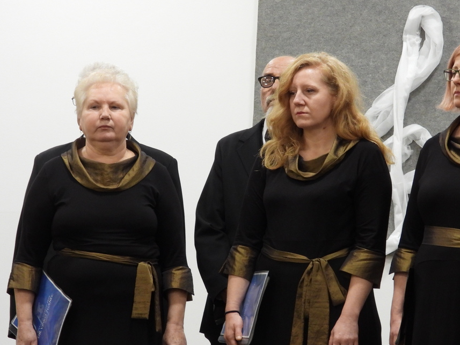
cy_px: 193
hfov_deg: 9.1
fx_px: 2884
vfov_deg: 6.8
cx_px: 251
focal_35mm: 217
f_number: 4
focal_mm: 27.9
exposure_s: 1/20
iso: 400
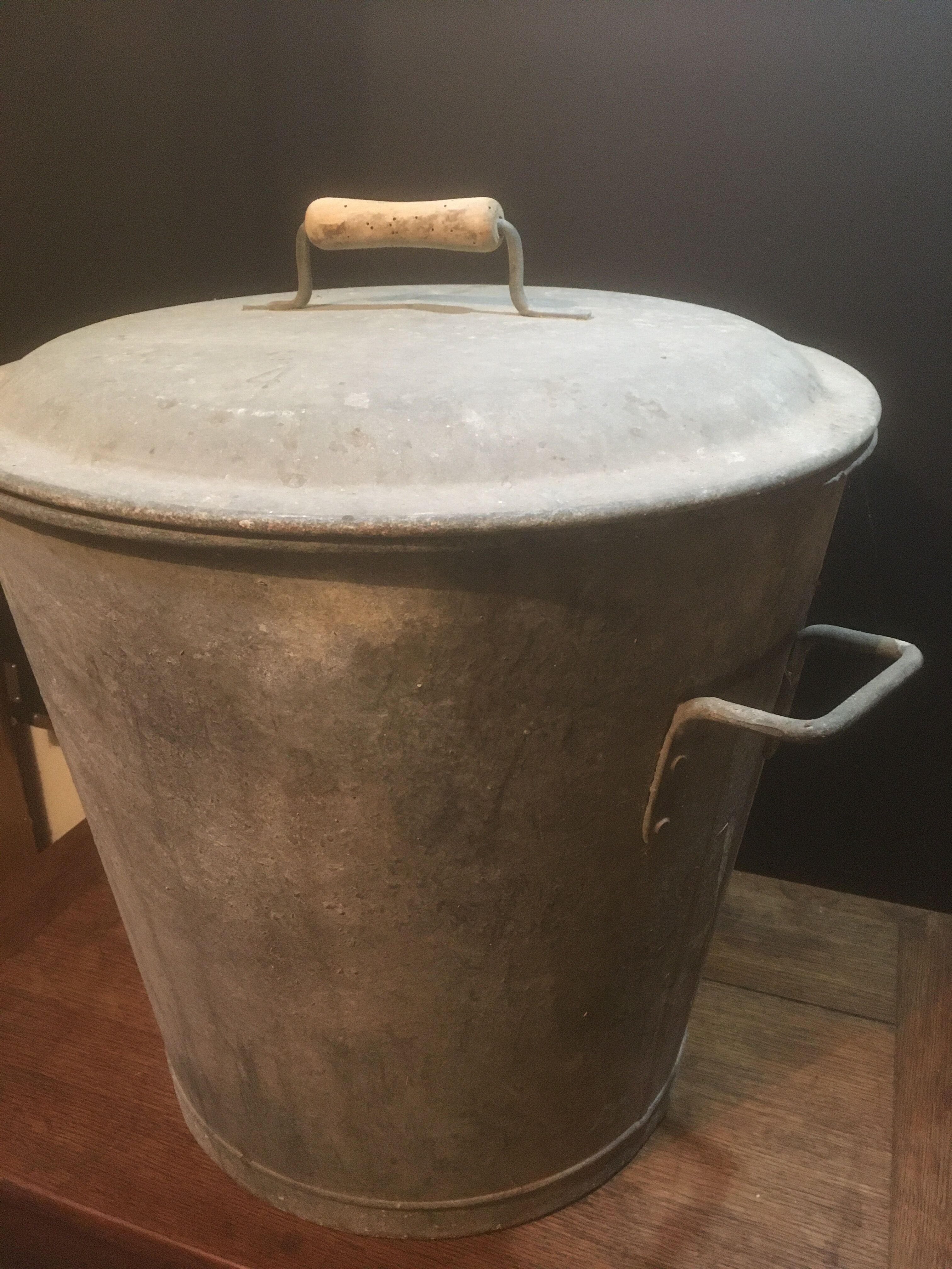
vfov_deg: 61.7
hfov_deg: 48.2
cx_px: 476
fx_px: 1063
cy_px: 634
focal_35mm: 29
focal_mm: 4.15
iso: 200
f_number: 2.2
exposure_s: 1/17
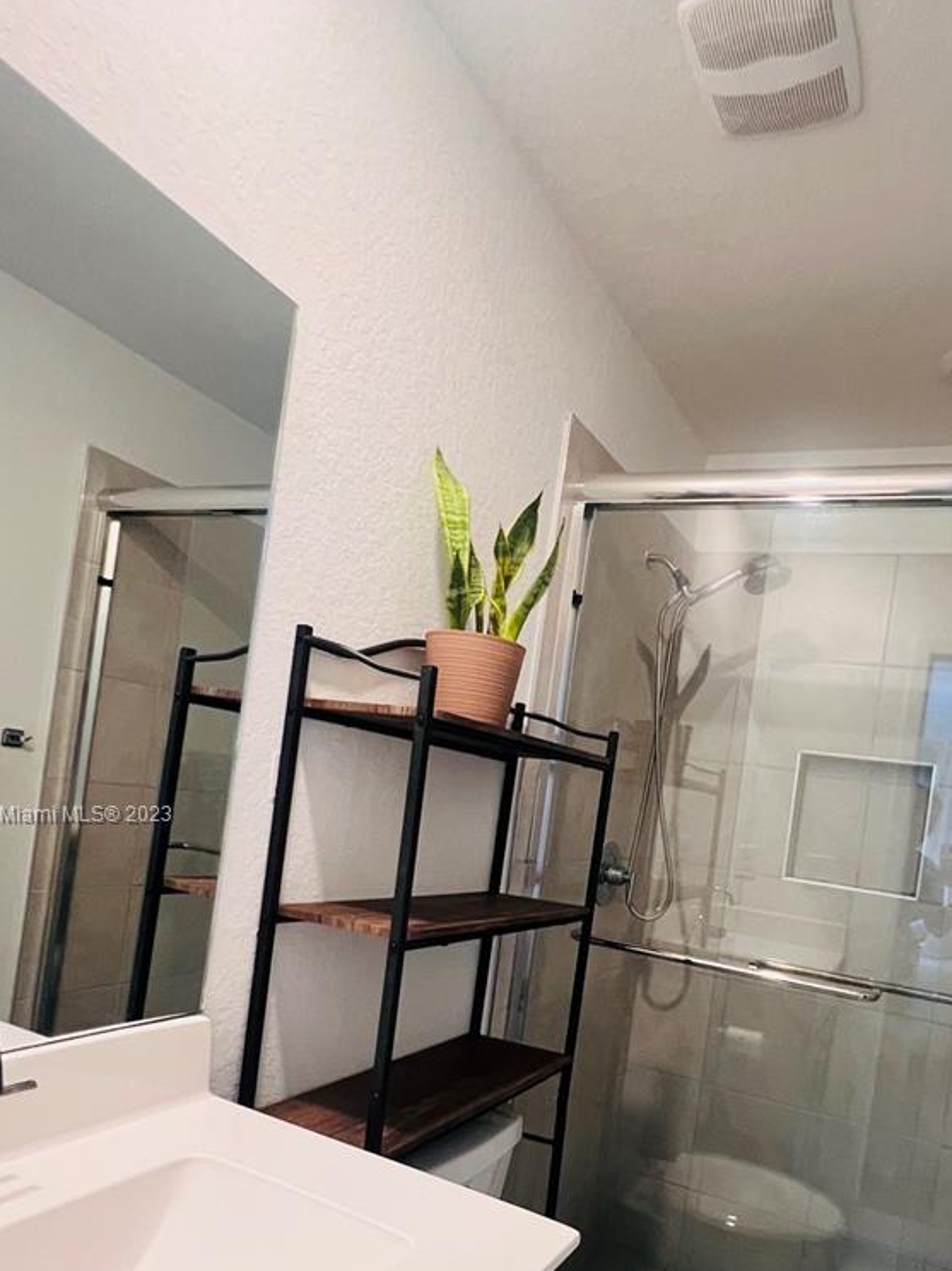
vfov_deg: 77.2
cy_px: 816
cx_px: 629
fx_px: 770
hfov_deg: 62.0
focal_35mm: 21
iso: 200
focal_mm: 1.57
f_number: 1.8
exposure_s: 1/60
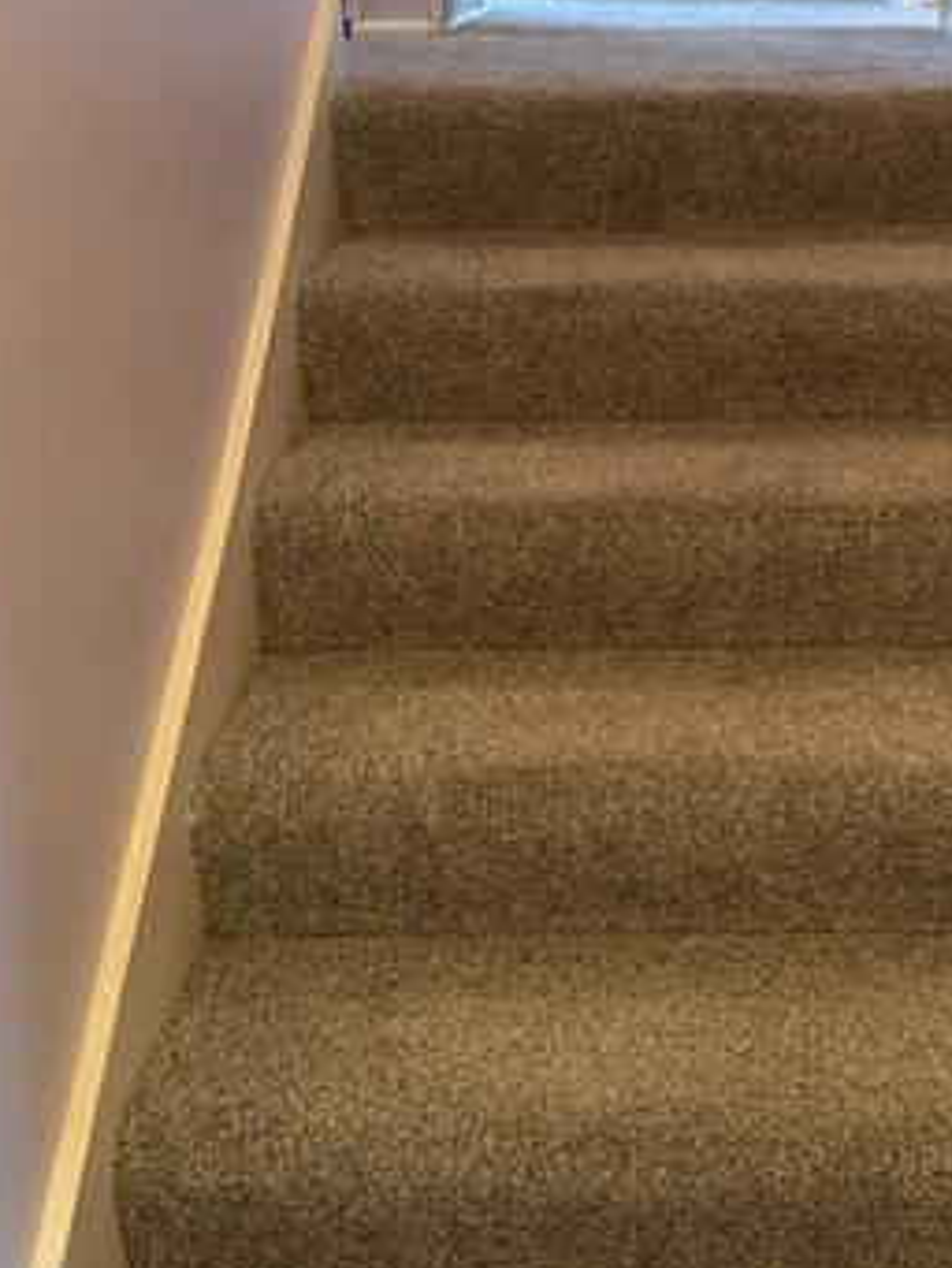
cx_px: 725
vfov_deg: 34.9
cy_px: 338
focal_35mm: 54
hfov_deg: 26.7
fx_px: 1979
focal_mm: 6.76
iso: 160
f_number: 1.78
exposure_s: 1/60
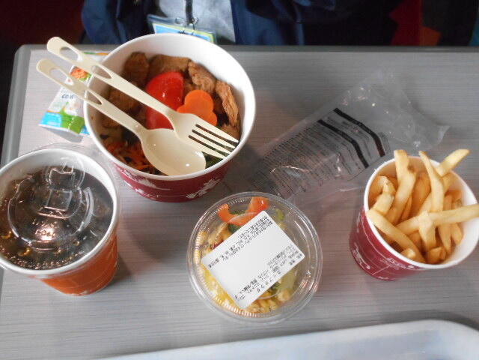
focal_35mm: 39
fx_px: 540
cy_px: 180
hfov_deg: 47.9
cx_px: 240
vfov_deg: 36.8
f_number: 3.9
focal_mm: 6.7
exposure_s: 1/160
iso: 800
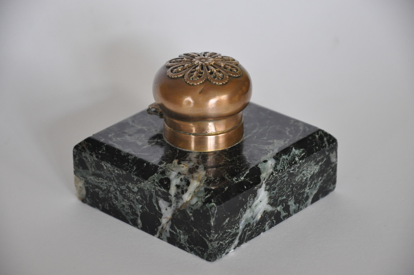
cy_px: 138
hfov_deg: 13.1
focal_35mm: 158
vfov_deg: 8.7
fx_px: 1809
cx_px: 207
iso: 1400
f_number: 5.6
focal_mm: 105
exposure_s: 1/125
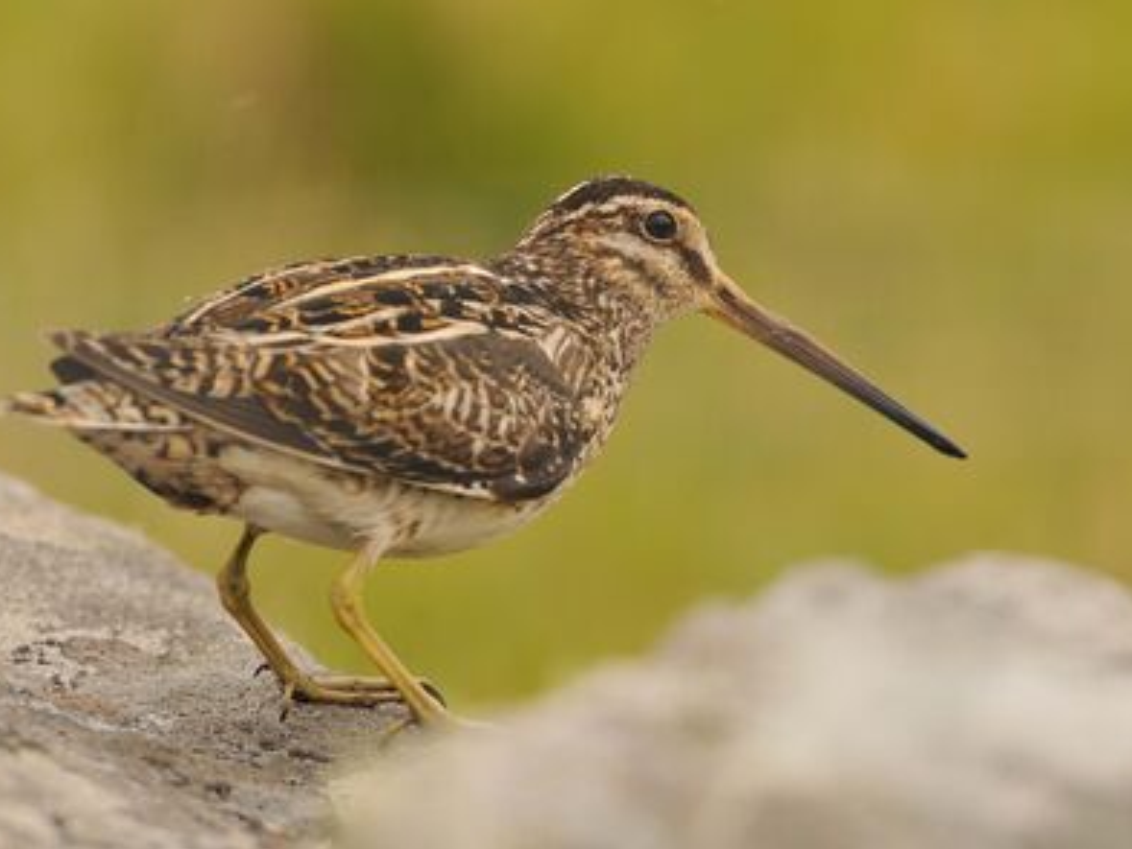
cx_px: 606
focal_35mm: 819
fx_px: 26791
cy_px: 424
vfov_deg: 1.8
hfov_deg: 2.4
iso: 500
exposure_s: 1/800
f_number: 5.6
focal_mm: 500
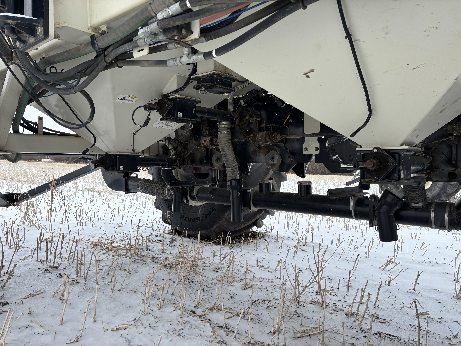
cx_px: 230
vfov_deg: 53.1
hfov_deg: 67.3
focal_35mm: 26
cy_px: 173
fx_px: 346
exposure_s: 1/1007
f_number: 1.6
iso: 50
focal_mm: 5.96
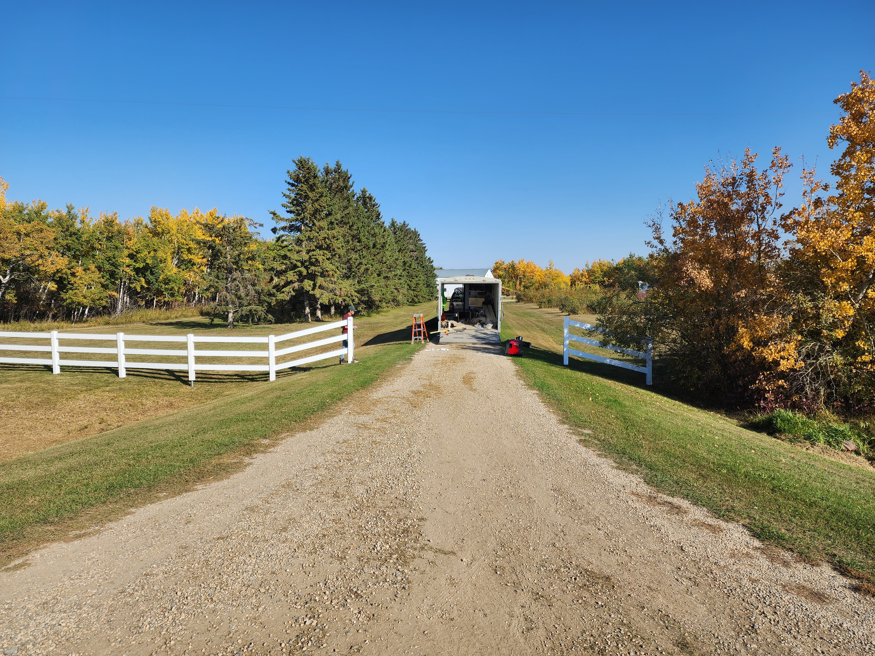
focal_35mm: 23
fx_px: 581
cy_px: 328
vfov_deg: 58.9
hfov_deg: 73.9
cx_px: 438
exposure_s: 1/1242
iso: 12
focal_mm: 6.4
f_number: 1.8
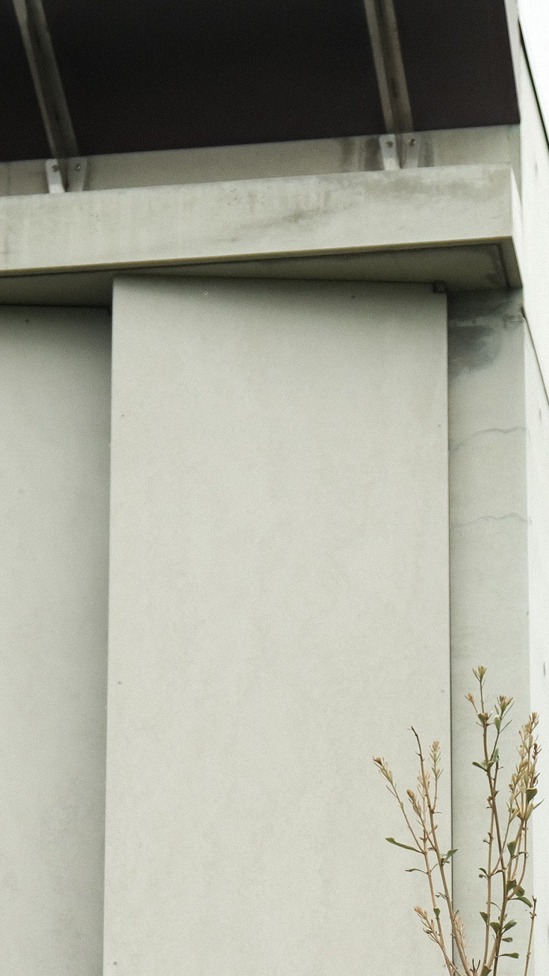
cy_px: 1042
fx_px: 3984
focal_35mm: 154
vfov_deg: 13.7
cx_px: 336
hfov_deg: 7.9
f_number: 4
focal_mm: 42.5
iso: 200
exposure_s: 1/400
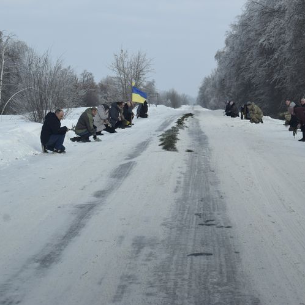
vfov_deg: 16.5
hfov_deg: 16.4
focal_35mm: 106
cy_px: 153
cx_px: 219
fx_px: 1053
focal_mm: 55
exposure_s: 1/320
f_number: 9
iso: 200
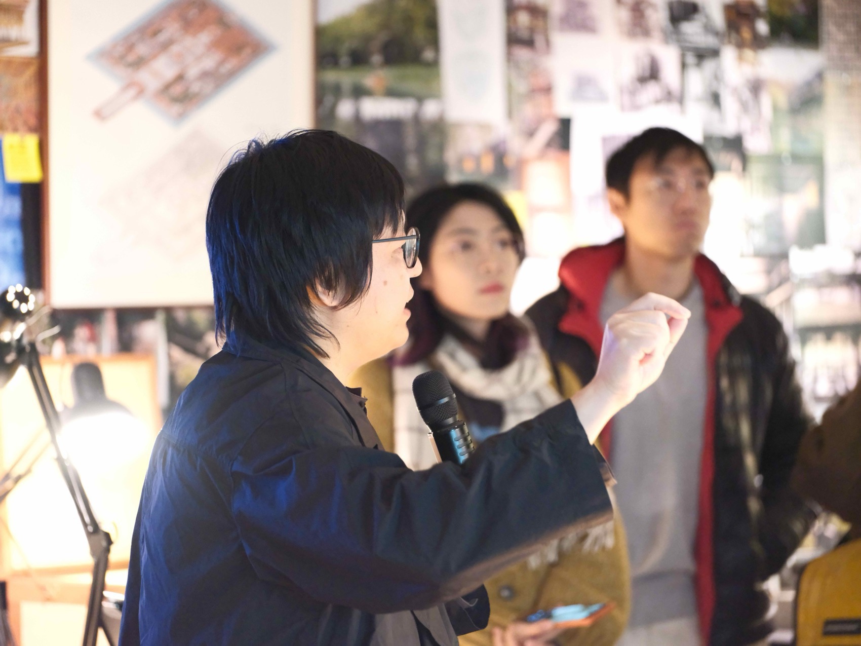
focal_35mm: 158
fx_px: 3930
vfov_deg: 9.4
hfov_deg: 12.5
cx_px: 430
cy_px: 323
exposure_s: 1/25
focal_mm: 200
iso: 25600
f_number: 5.6
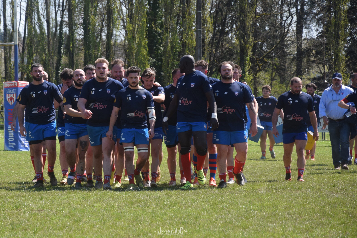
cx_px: 178
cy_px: 119
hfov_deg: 13.0
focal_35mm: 158
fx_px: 1562
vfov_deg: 8.7
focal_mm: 105
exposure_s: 1/1000
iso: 560
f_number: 5.6
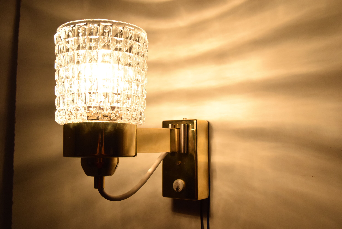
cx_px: 171
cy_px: 114
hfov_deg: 46.4
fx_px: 399
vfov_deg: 31.9
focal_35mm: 42
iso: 1600
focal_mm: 28
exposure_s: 1/250
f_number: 8
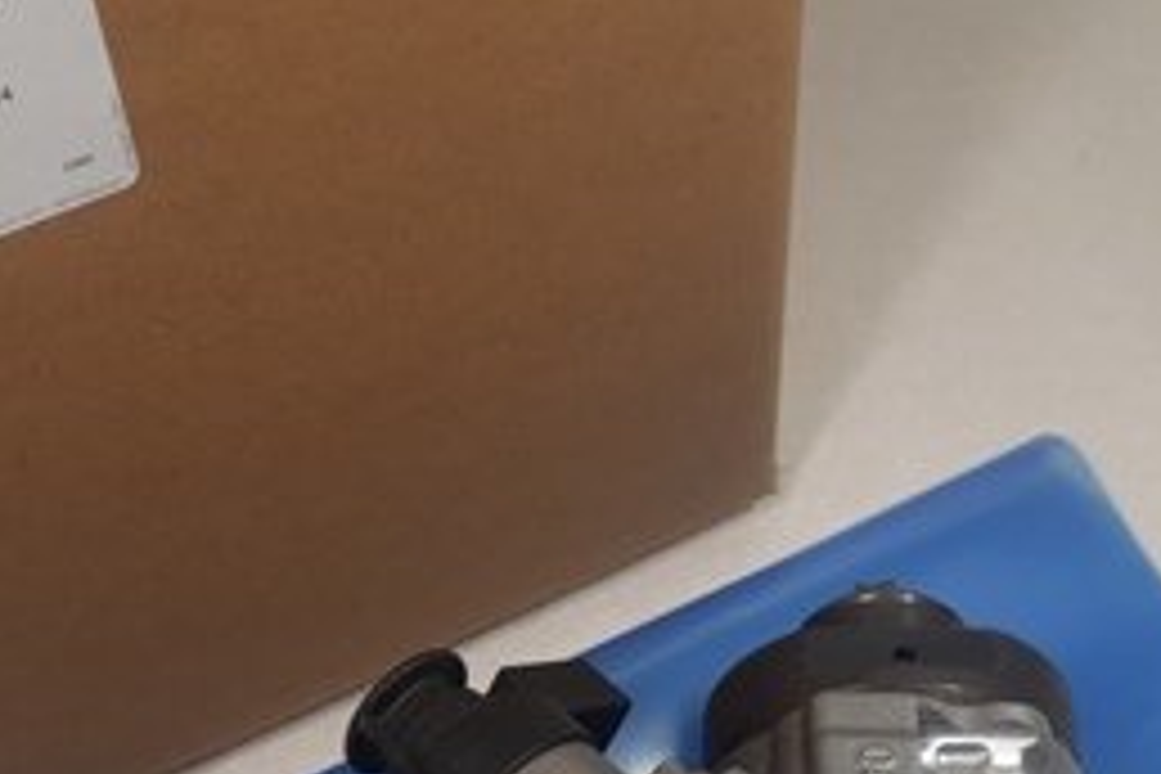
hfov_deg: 32.4
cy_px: 783
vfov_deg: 21.1
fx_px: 1999
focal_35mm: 62
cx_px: 639
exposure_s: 1/50
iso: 32
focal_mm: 5.23
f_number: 1.8
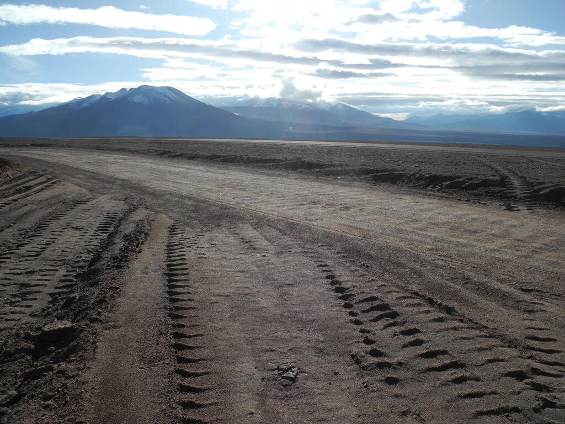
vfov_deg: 49.7
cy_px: 212
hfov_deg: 63.4
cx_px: 282
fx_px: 457
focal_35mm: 28
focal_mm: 6
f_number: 5
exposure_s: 1/800
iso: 100
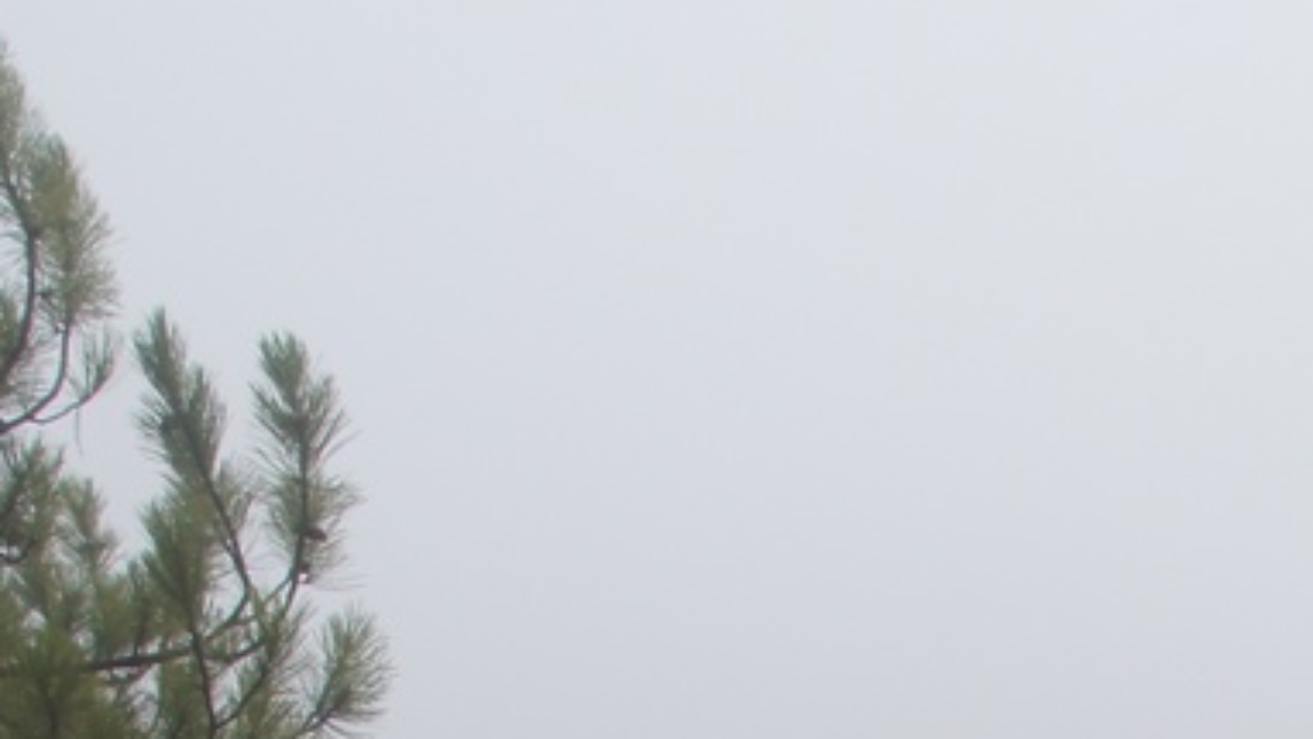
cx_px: 1327
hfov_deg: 22.3
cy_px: 1444
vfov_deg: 11.9
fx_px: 3203
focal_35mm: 92
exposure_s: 1/50
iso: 100
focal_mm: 16
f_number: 10
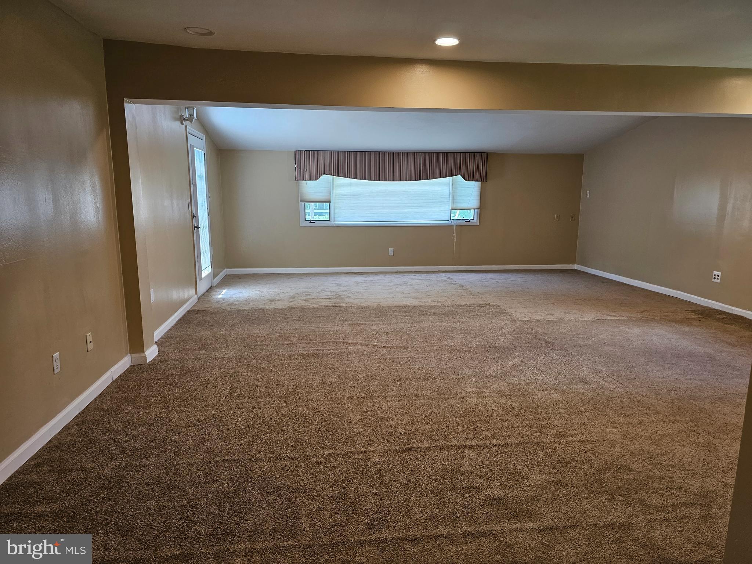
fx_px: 500
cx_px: 376
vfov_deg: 58.9
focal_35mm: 23
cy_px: 282
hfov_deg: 73.9
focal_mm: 6.3
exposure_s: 1/120
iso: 125
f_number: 1.7
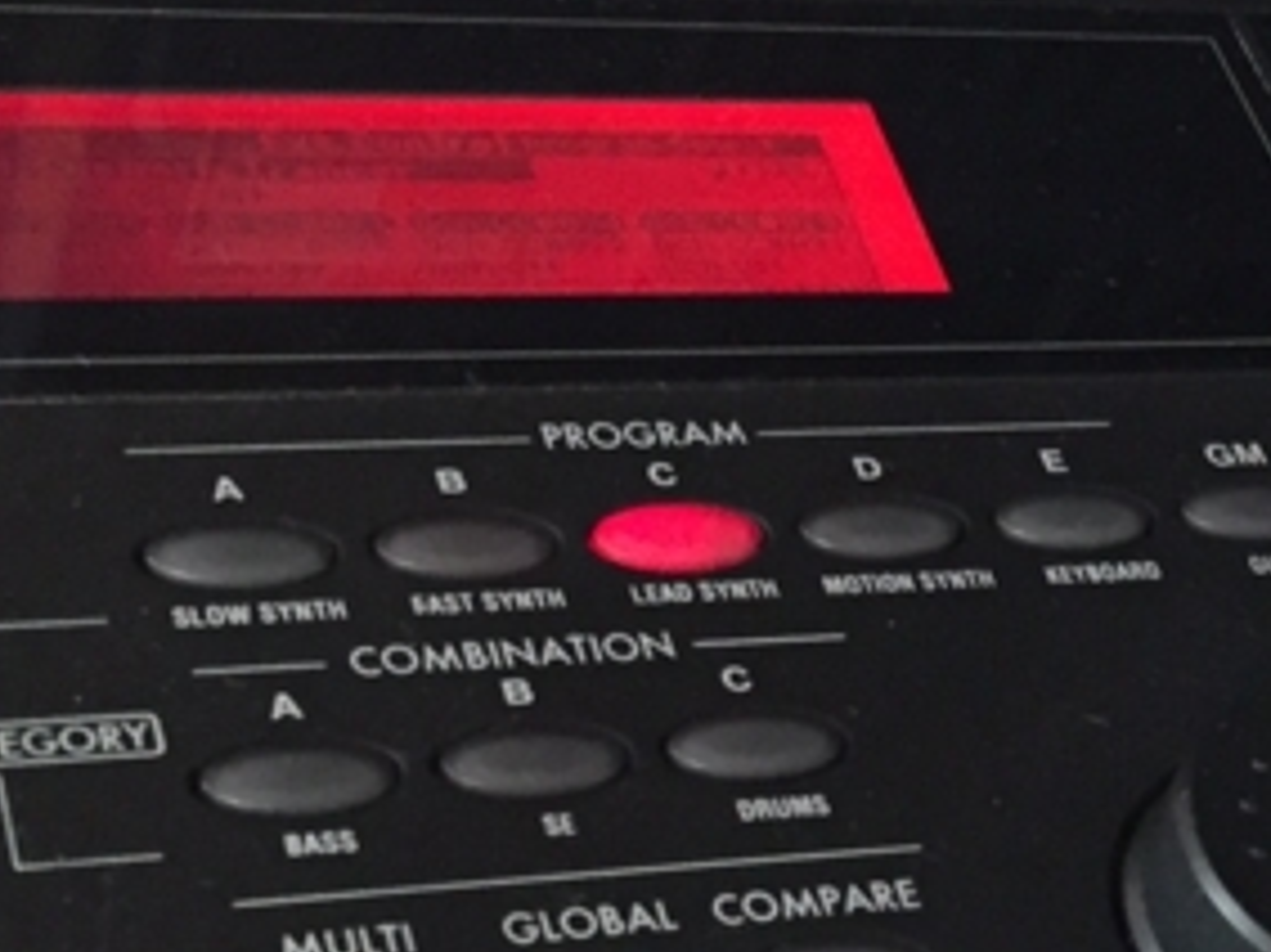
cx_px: 1442
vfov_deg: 14.1
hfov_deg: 18.0
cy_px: 606
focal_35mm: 105
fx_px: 3854
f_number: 2.2
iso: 250
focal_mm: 4.15
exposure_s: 1/20
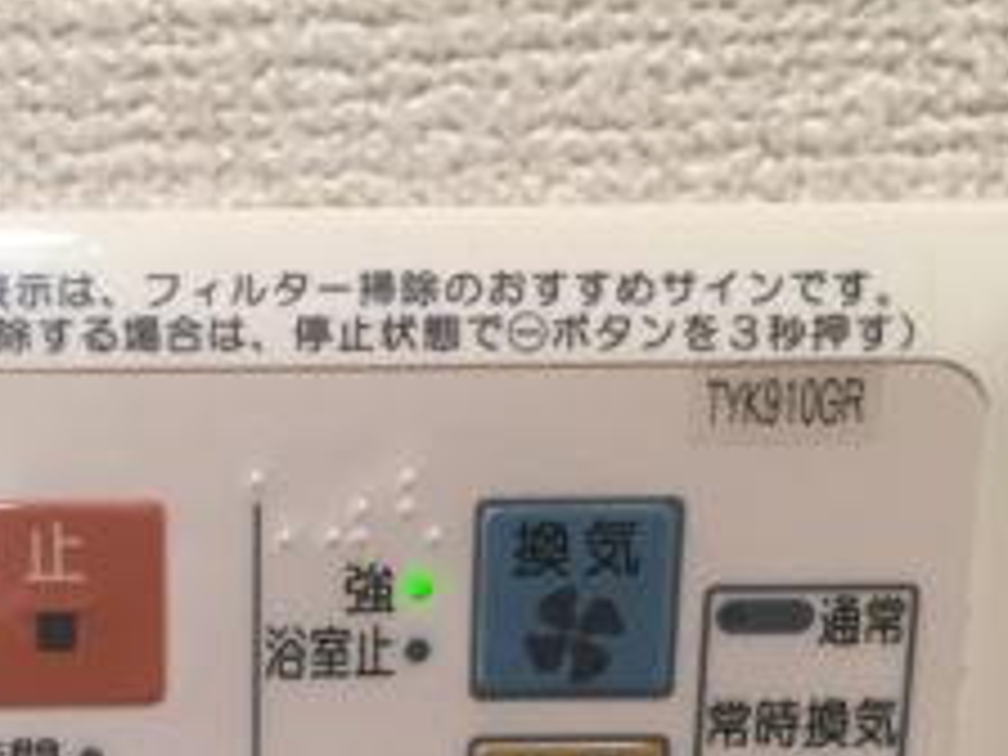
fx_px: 2417
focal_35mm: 83
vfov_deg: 16.6
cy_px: 1026
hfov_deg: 23.1
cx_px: 144
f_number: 2.2
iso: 50
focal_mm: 4.15
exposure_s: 1/33
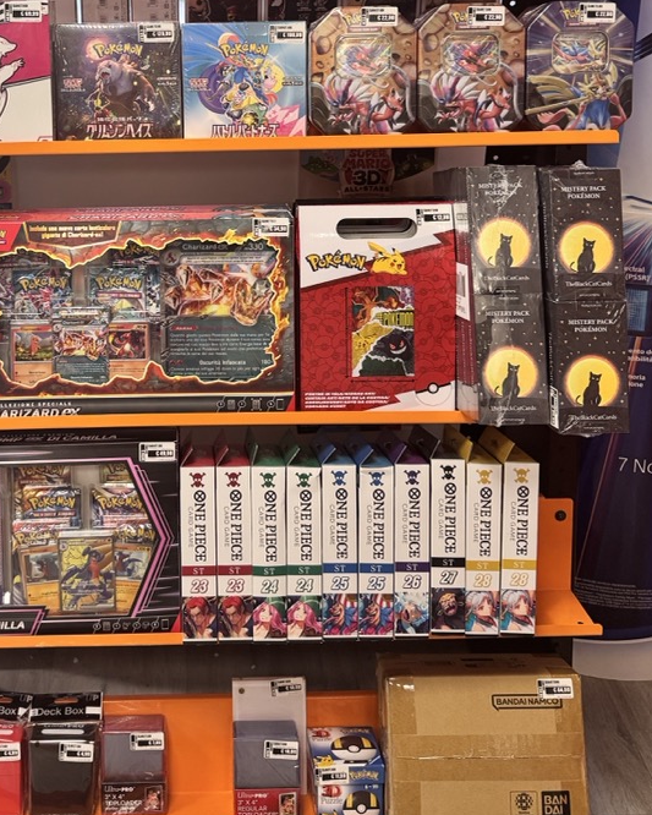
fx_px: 1085
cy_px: 144
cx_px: 180
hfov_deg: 32.9
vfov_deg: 39.3
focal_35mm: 45
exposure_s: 1/100
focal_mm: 6.76
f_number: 1.78
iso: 160
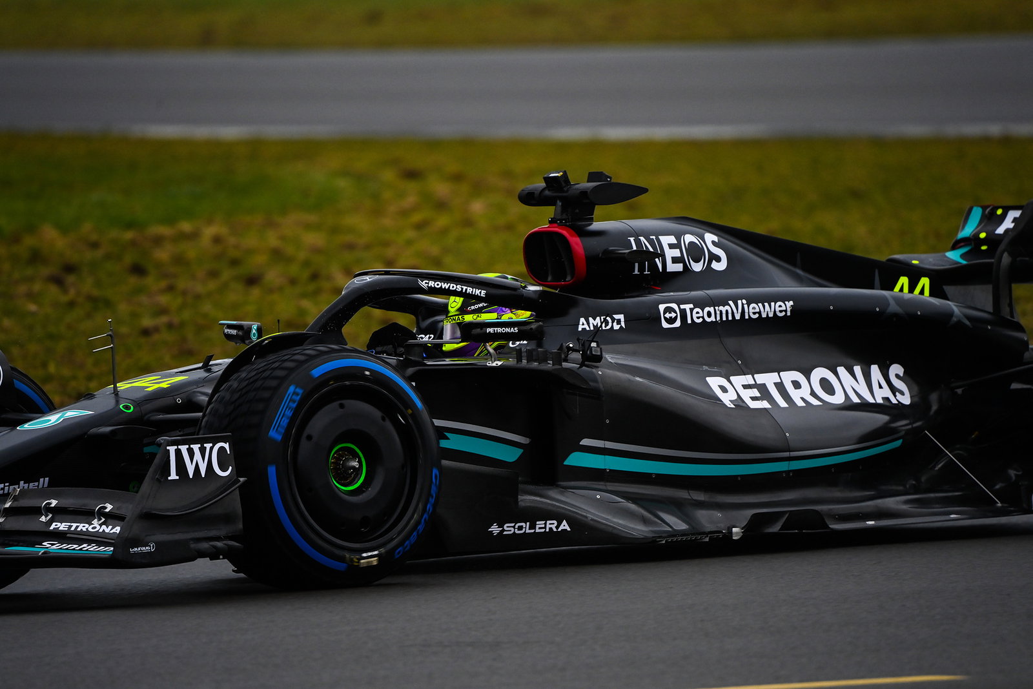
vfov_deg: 2.5
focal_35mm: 560
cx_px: 516
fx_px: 16069
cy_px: 344
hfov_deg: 3.7
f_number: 5.6
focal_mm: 560
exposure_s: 1/1600
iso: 1600
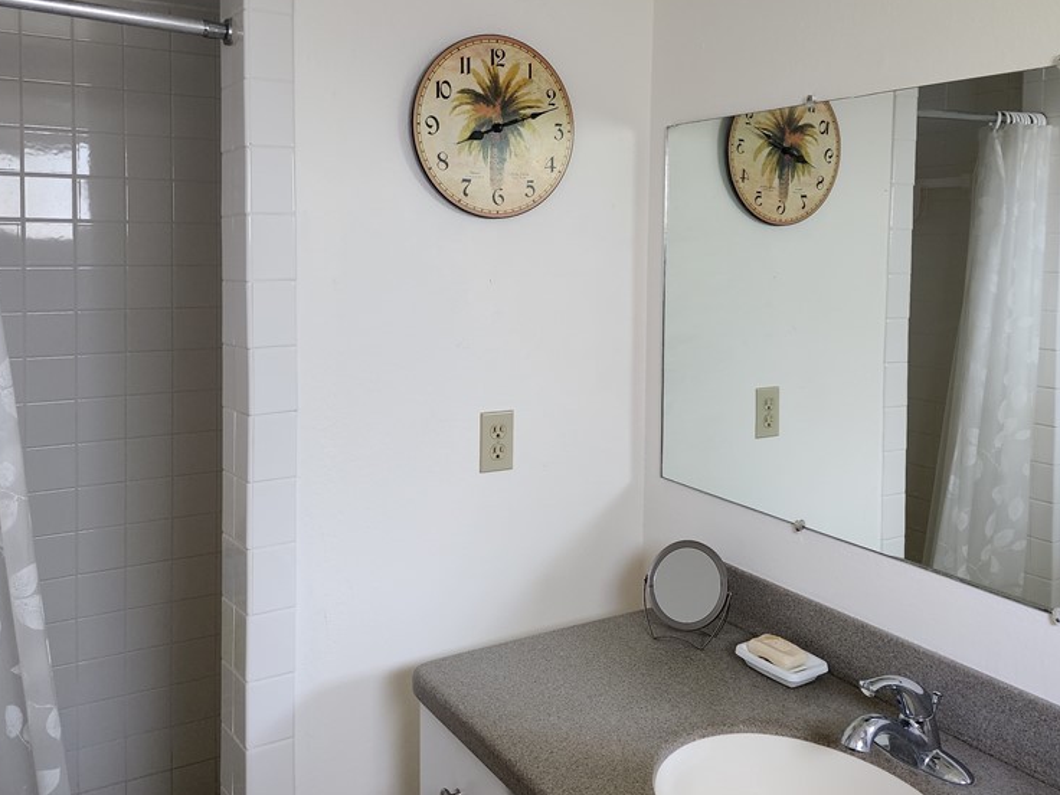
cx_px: 578
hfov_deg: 56.7
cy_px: 279
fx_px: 980
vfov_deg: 43.7
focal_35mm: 32
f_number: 1.8
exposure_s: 1/60
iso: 640
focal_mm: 6.4
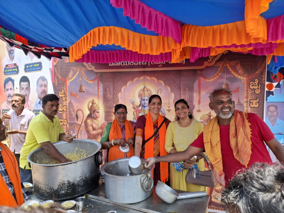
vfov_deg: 58.9
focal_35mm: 23
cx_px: 142
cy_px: 106
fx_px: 189
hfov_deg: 73.9
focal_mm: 5.54
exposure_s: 1/392
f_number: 1.8
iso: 50
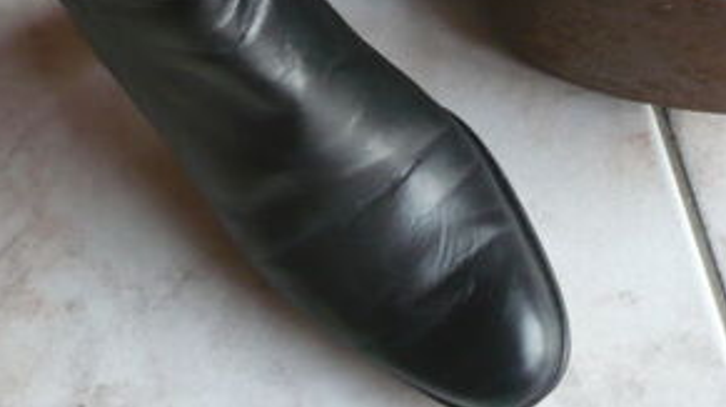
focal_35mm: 63
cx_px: 412
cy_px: -2
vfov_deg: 18.5
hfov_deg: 33.3
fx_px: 1212
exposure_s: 1/30
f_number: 2.8
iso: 200
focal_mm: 5.8
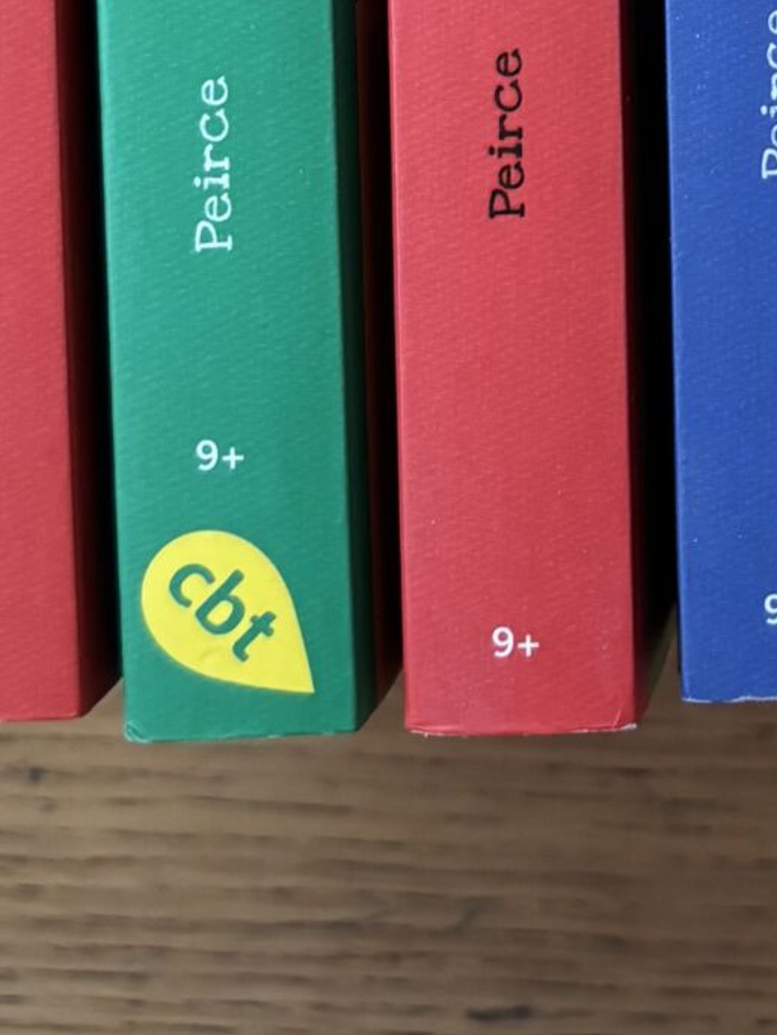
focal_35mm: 97
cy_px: -282
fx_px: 2901
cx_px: 818
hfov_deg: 14.9
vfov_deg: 18.9
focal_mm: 5.96
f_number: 1.6
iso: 250
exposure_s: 1/60
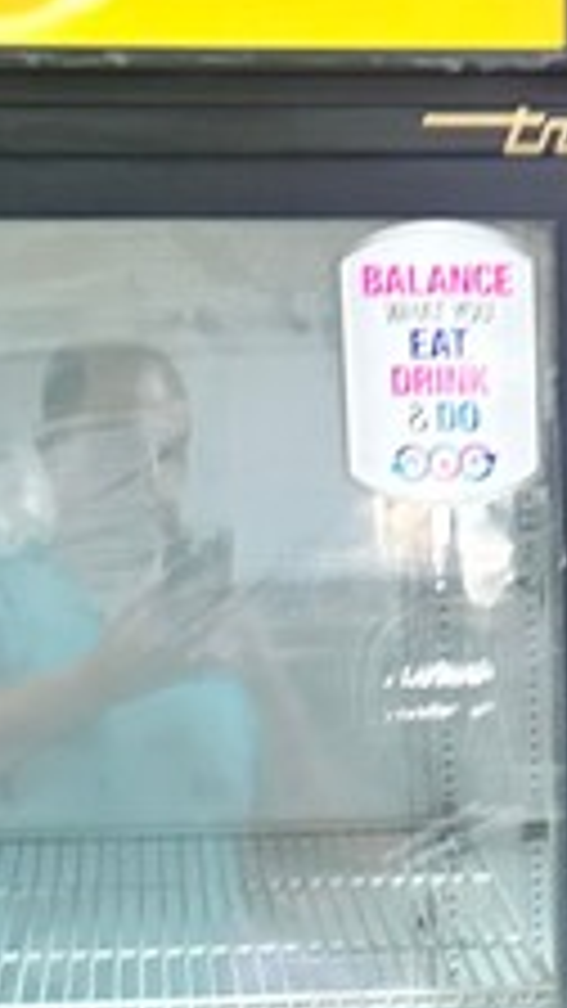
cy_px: 1078
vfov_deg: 21.4
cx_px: 608
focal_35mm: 95
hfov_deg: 12.5
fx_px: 2539
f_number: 1.78
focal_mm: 6.86
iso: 800
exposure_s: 1/60
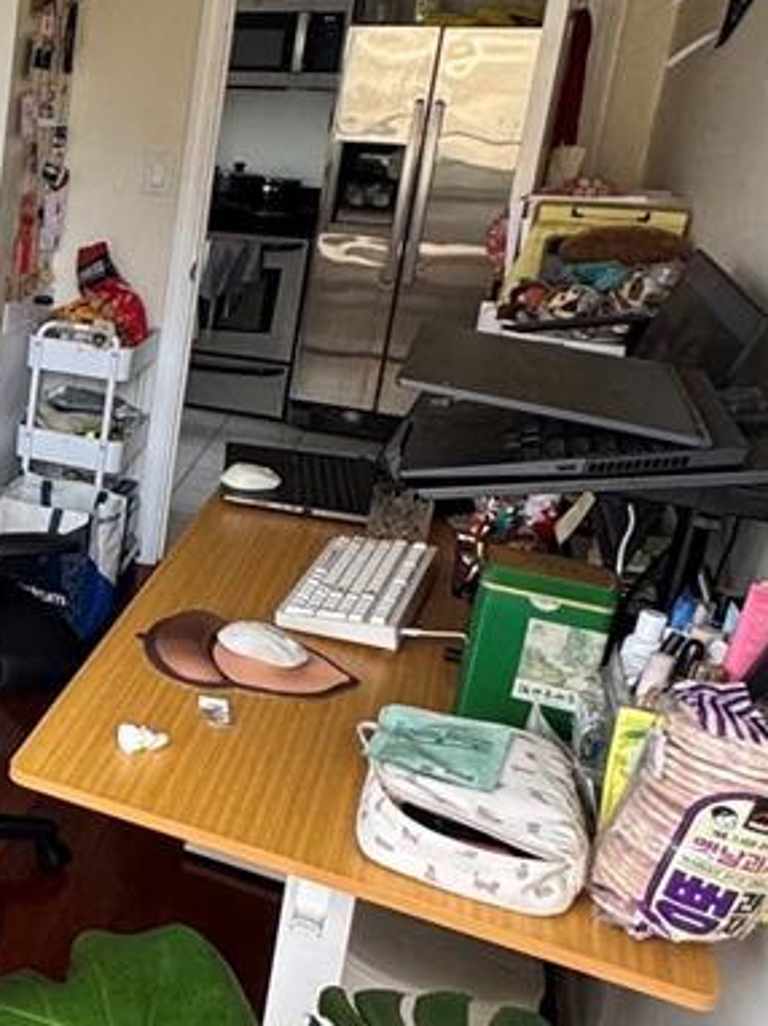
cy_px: 381
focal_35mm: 44
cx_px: -397
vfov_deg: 42.6
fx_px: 1303
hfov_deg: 24.8
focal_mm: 2.22
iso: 125
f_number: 2.2
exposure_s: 1/99
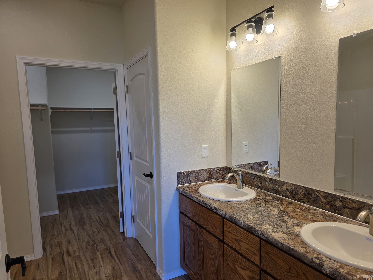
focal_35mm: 24
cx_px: 192
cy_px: 144
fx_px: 259
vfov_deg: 56.8
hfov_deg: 71.6
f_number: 1.7
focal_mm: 6.3
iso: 25
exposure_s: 1/120
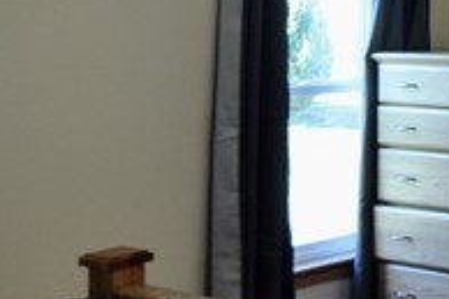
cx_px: 588
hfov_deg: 21.8
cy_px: -28
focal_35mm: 84
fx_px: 1047
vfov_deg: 15.8
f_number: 4
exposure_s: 1/60
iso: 400
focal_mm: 10
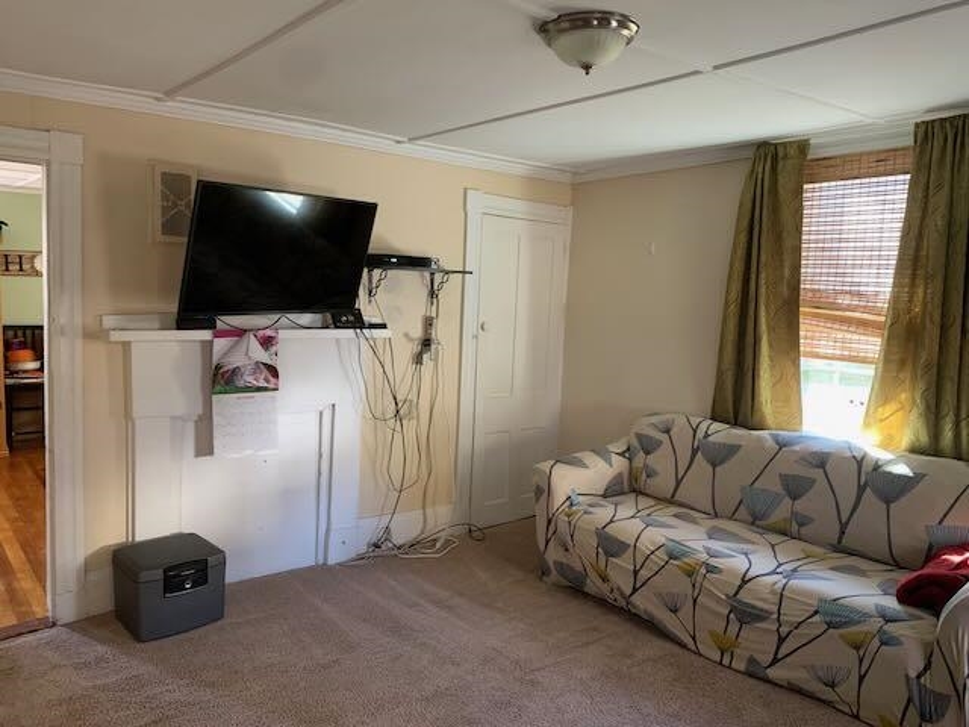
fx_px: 728
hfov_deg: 67.3
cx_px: 484
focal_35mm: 26
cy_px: 364
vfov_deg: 53.1
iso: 250
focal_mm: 4.25
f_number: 1.8
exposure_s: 1/60
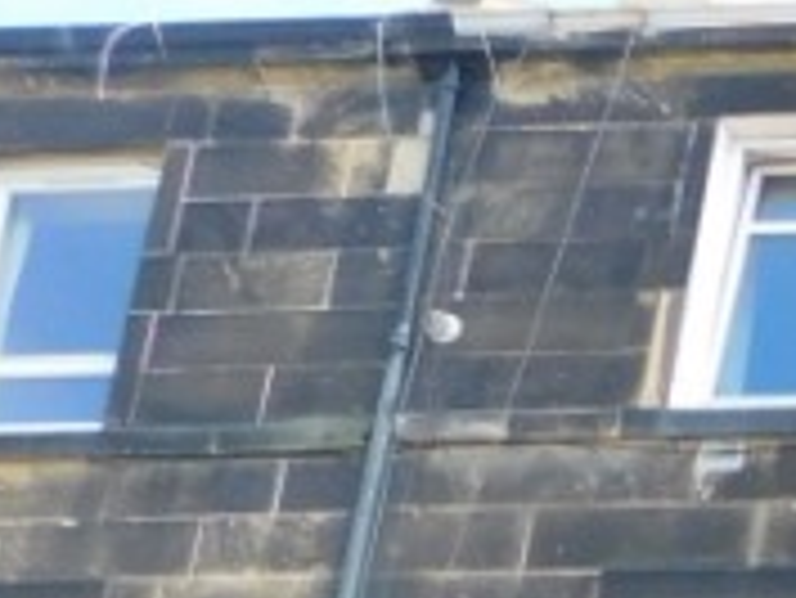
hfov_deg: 11.8
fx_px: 3060
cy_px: 1389
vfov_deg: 9.9
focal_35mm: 133
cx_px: 1961
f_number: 3
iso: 125
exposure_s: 1/320
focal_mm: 4
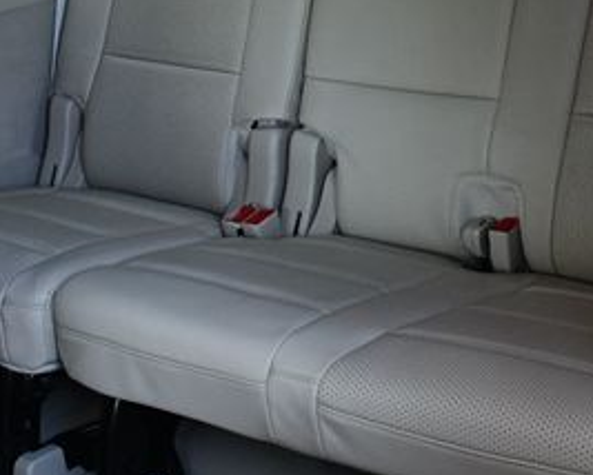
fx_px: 1423
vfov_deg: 18.7
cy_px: 73
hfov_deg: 23.5
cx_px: 389
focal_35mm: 81
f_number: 3.5
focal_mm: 18
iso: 800
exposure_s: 1/250
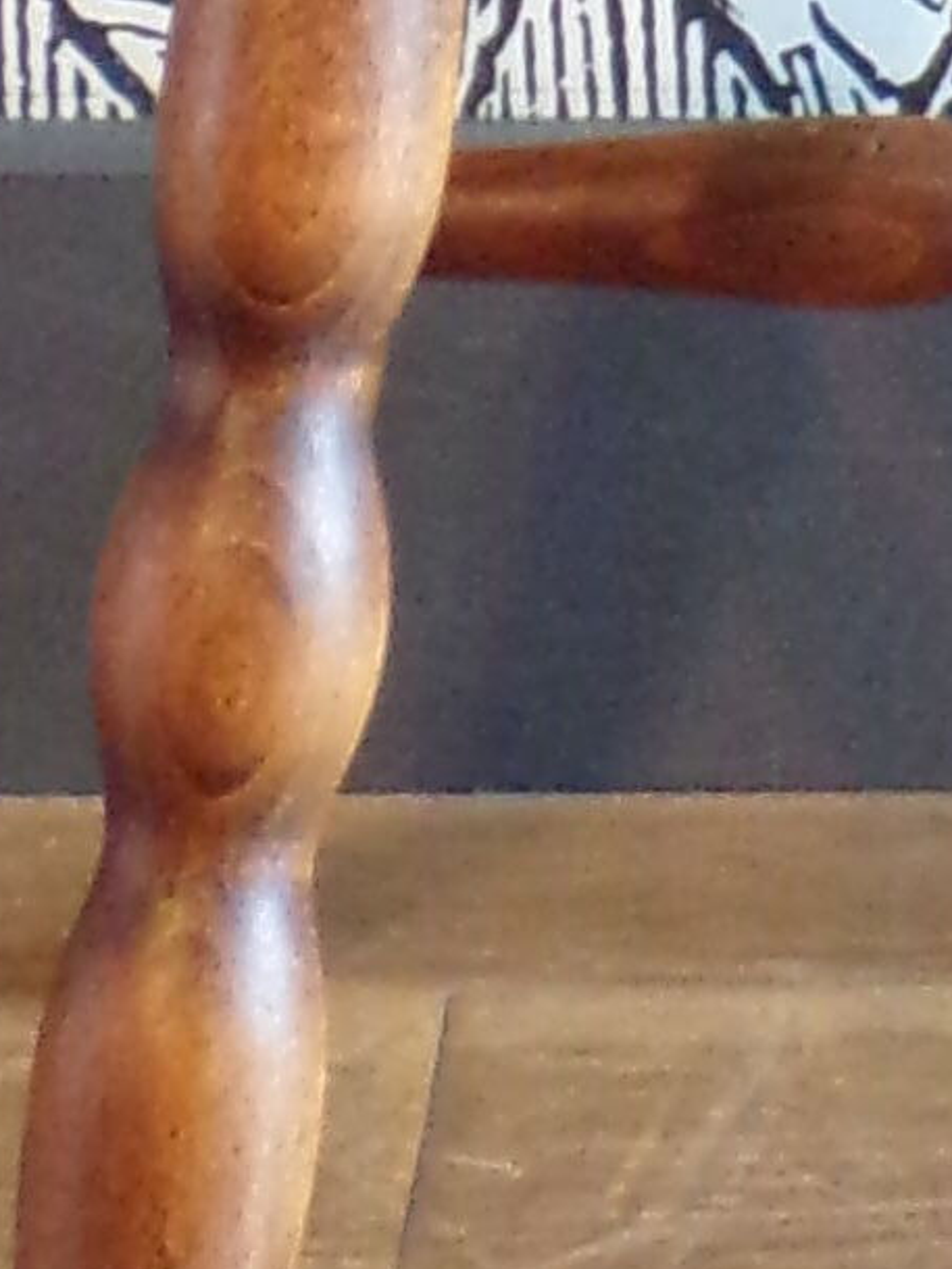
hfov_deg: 6.1
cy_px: -1269
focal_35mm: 242
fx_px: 8871
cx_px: 1469
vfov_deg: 7.8
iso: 378
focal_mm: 5.8
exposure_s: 1/17
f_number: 3.2
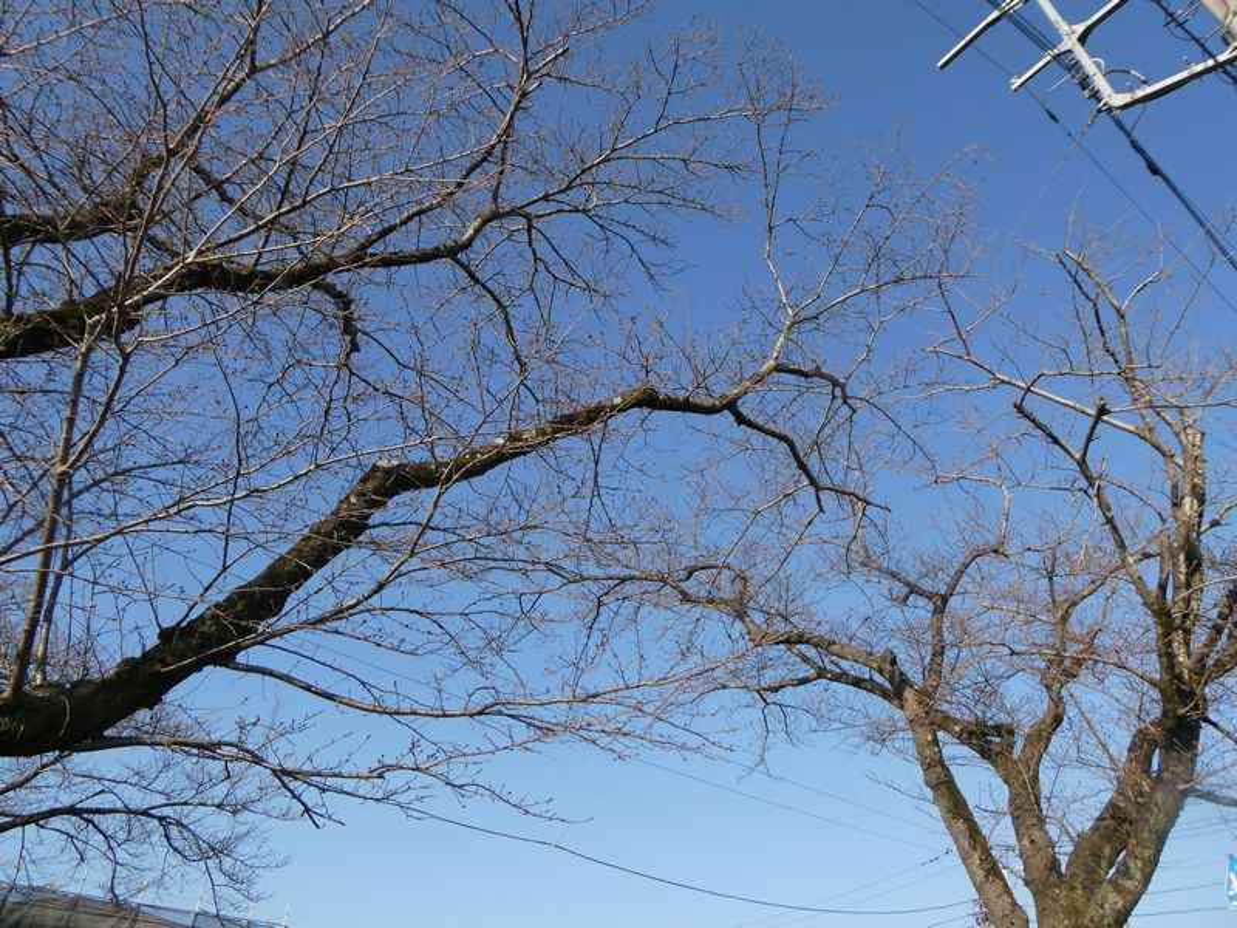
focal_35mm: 24
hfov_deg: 71.6
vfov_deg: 56.8
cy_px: 464
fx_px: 858
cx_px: 618
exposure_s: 1/640
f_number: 3.3
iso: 80
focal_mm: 4.3
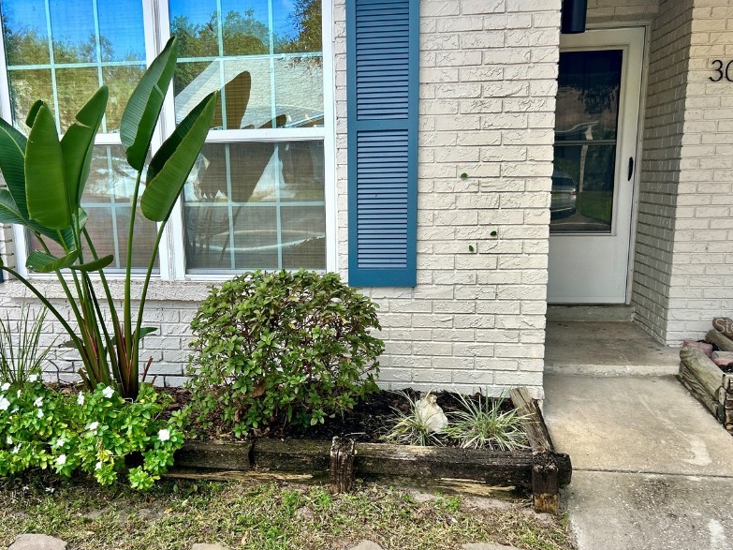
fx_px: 720
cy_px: 325
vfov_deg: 41.6
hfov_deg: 53.8
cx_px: 324
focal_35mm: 34
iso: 50
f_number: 1.5
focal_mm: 5.7
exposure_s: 1/584
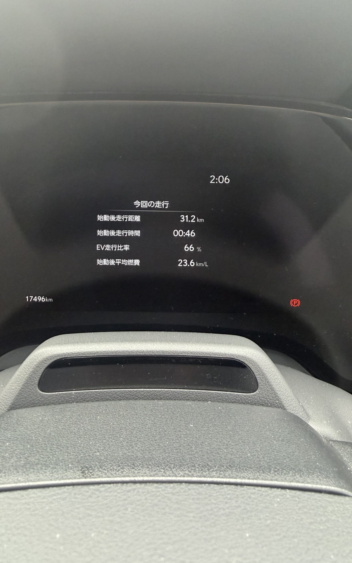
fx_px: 399
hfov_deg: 47.6
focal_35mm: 26
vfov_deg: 70.4
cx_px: 171
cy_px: 281
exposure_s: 1/120
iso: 320
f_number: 2.2
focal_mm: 2.22
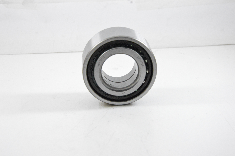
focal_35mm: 78
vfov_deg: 17.5
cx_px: 118
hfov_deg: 26.0
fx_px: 509
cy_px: 78
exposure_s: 1/100
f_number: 7.1
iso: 3200
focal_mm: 52
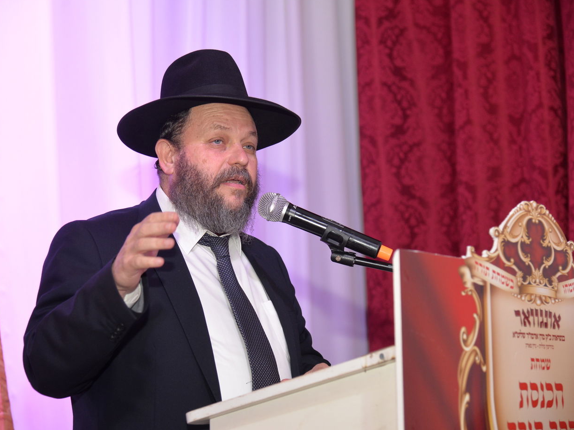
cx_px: 276
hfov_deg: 23.8
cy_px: 215
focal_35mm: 82
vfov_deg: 18.0
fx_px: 1360
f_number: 4.5
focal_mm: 75
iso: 1000
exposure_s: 1/125
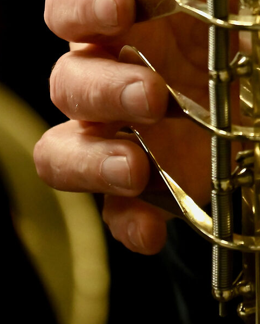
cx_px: 307
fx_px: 7270
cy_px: -11
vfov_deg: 2.6
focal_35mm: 756
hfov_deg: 2.0
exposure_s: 1/60
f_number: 4
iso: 2200
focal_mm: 200
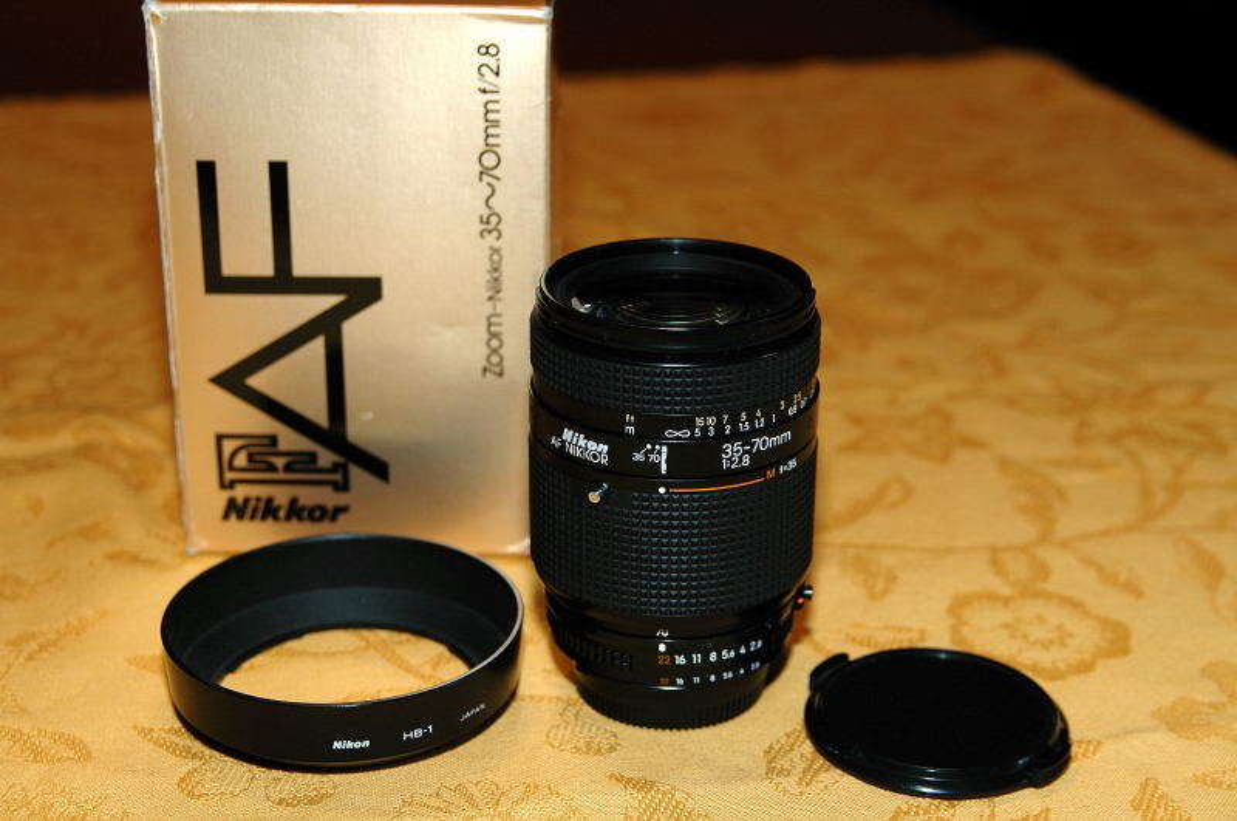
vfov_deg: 19.7
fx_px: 2368
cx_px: 618
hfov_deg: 29.3
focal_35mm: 69
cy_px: 410
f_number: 4
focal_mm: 46
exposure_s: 1/60
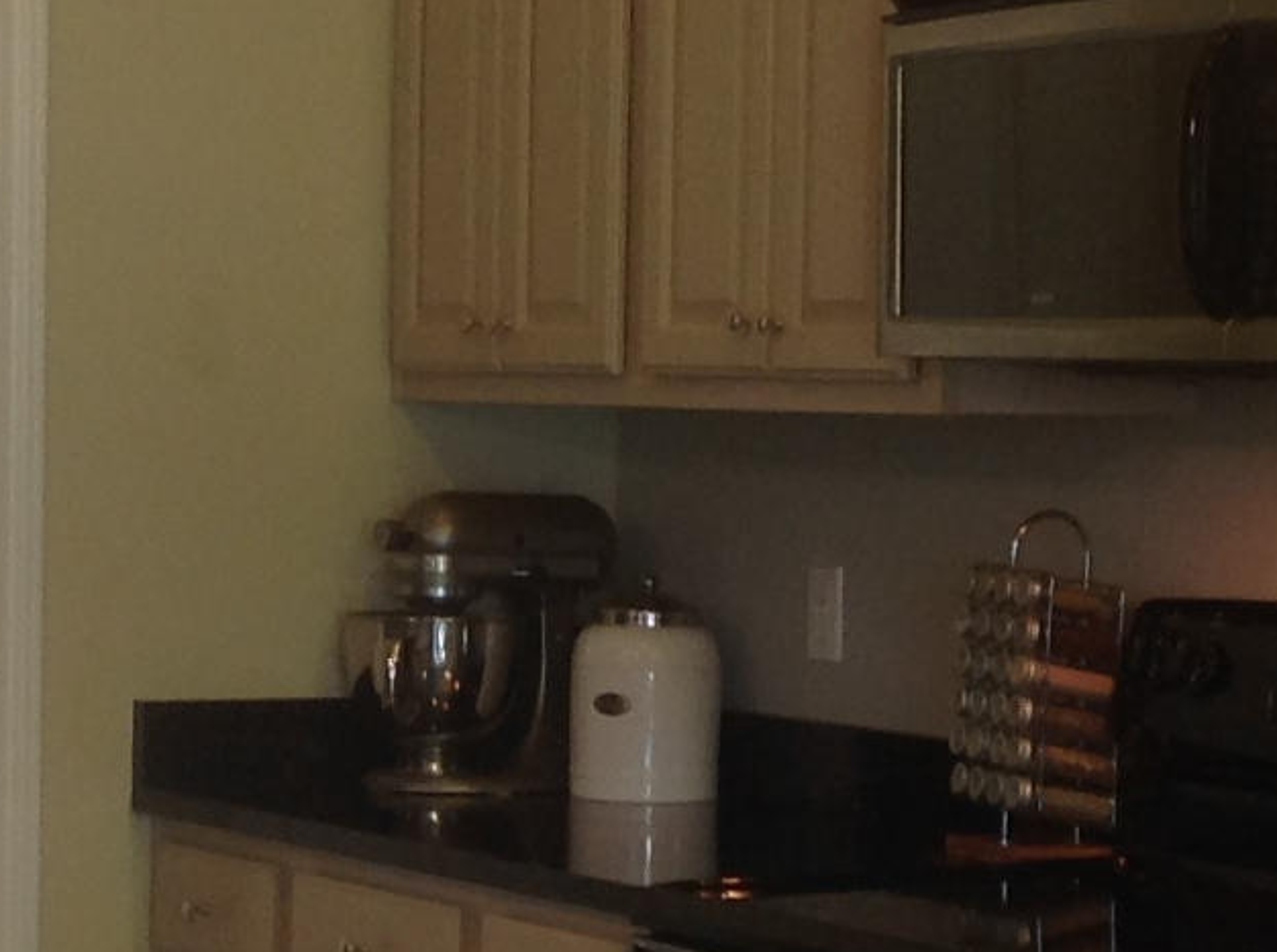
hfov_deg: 13.6
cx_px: 492
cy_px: 599
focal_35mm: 145
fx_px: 5339
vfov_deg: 10.2
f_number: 2.4
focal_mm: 4.28
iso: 64
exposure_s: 1/20
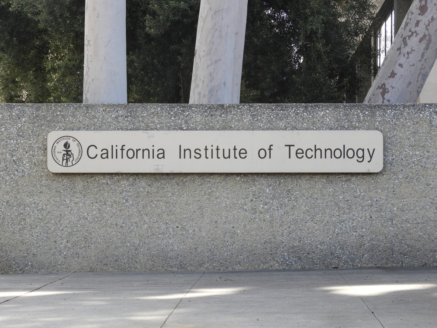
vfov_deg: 11.9
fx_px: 1578
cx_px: 218
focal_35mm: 125
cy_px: 164
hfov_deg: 15.8
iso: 100
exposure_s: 1/125
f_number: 5
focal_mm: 22.4
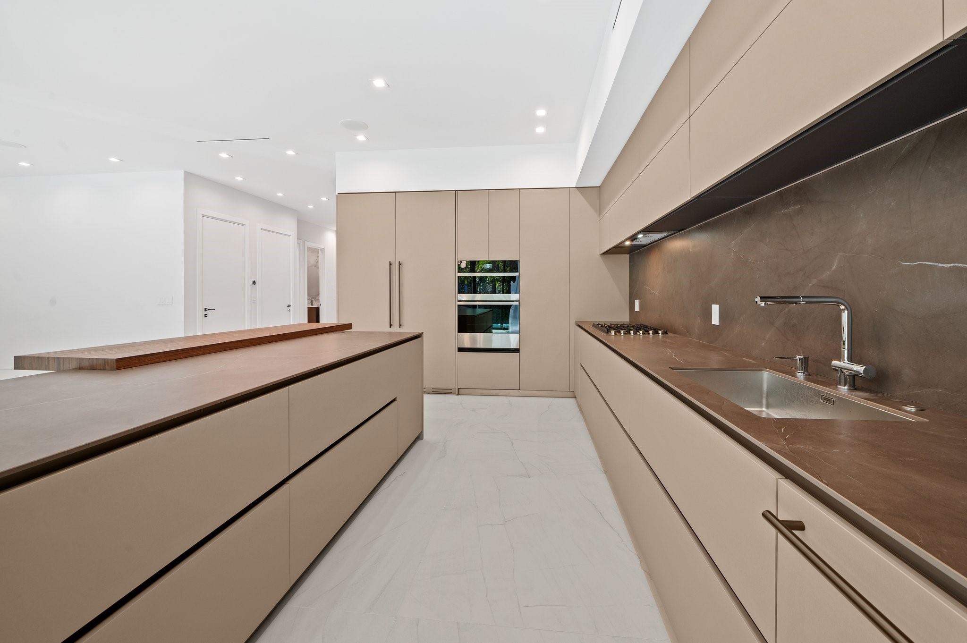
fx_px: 376
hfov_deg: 104.3
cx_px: 484
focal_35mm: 14
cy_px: 322
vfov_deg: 81.1
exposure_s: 1/6
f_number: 8
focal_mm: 14
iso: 200
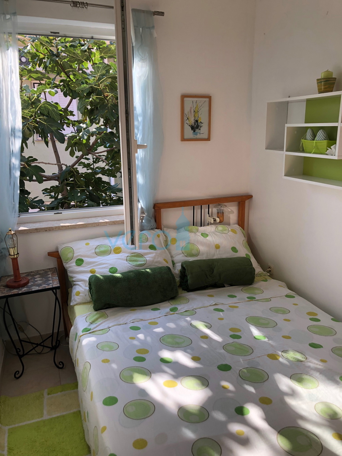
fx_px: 369
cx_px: 171
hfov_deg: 49.7
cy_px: 228
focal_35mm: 28
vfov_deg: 63.4
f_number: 1.8
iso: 20
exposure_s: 1/289
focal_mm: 3.99
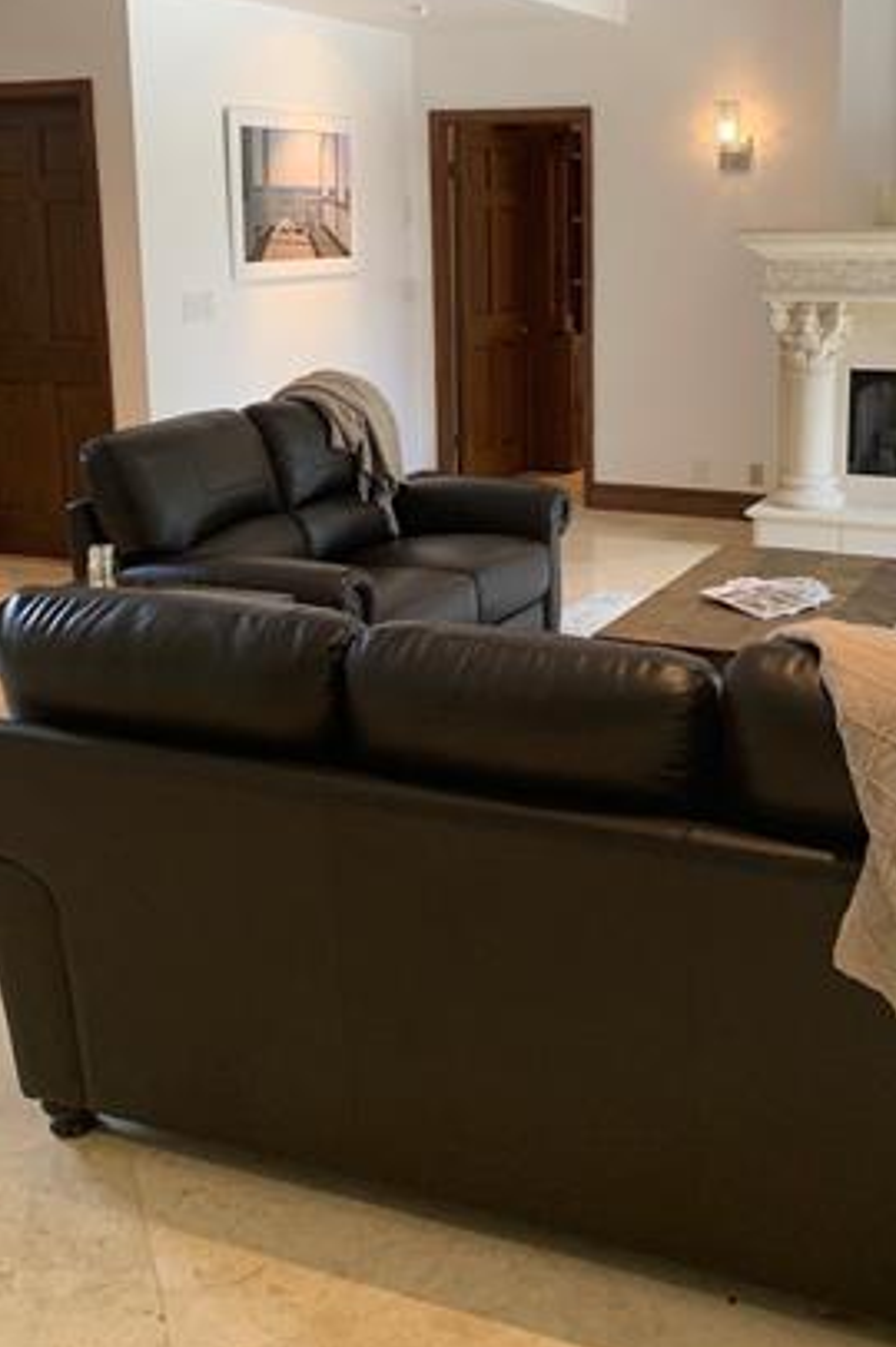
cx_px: 584
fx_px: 1496
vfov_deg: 48.0
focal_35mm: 40
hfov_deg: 33.1
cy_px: 501
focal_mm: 4.25
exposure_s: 1/60
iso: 100
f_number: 1.8
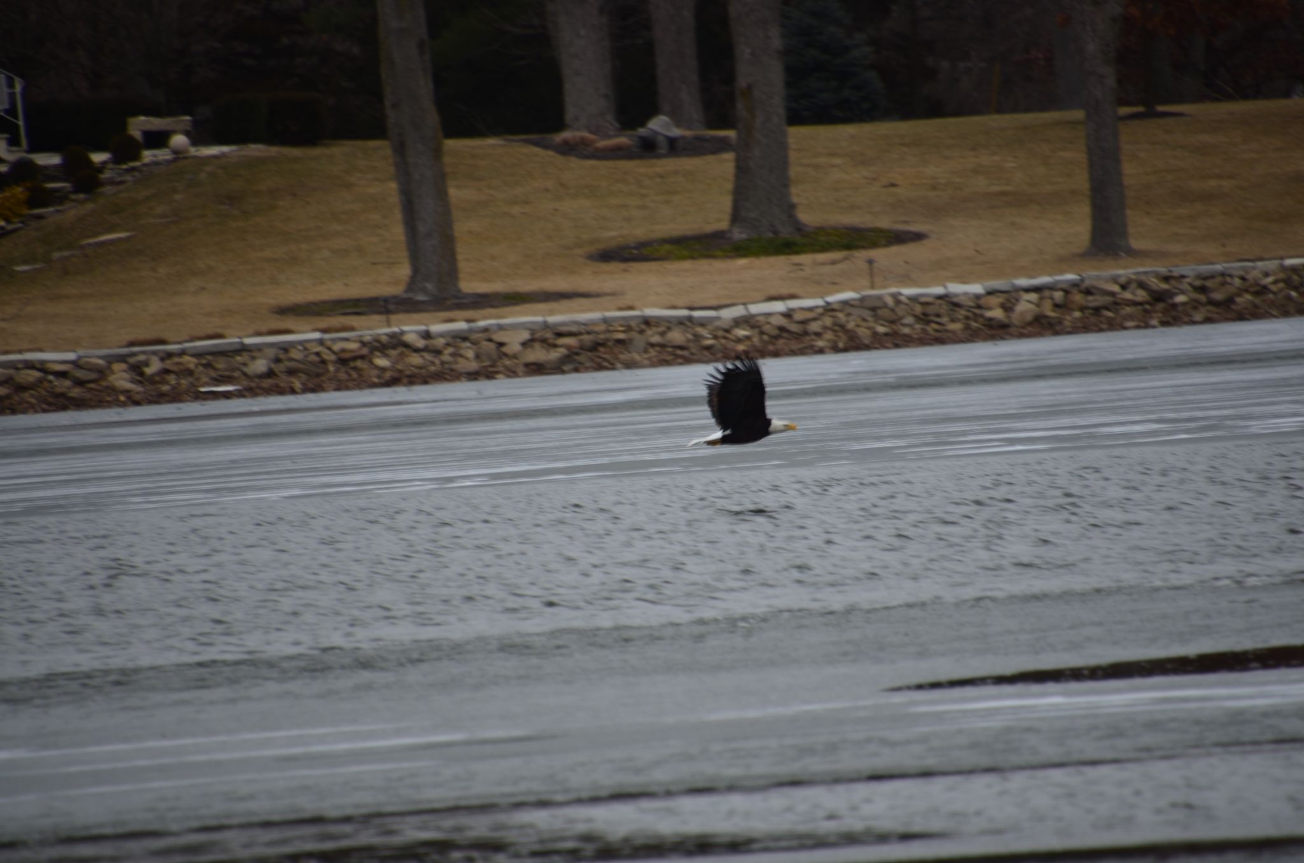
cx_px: 652
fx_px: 21686
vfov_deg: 2.3
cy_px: 432
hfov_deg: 3.4
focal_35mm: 600
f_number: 6.3
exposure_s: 1/100
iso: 125
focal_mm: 400
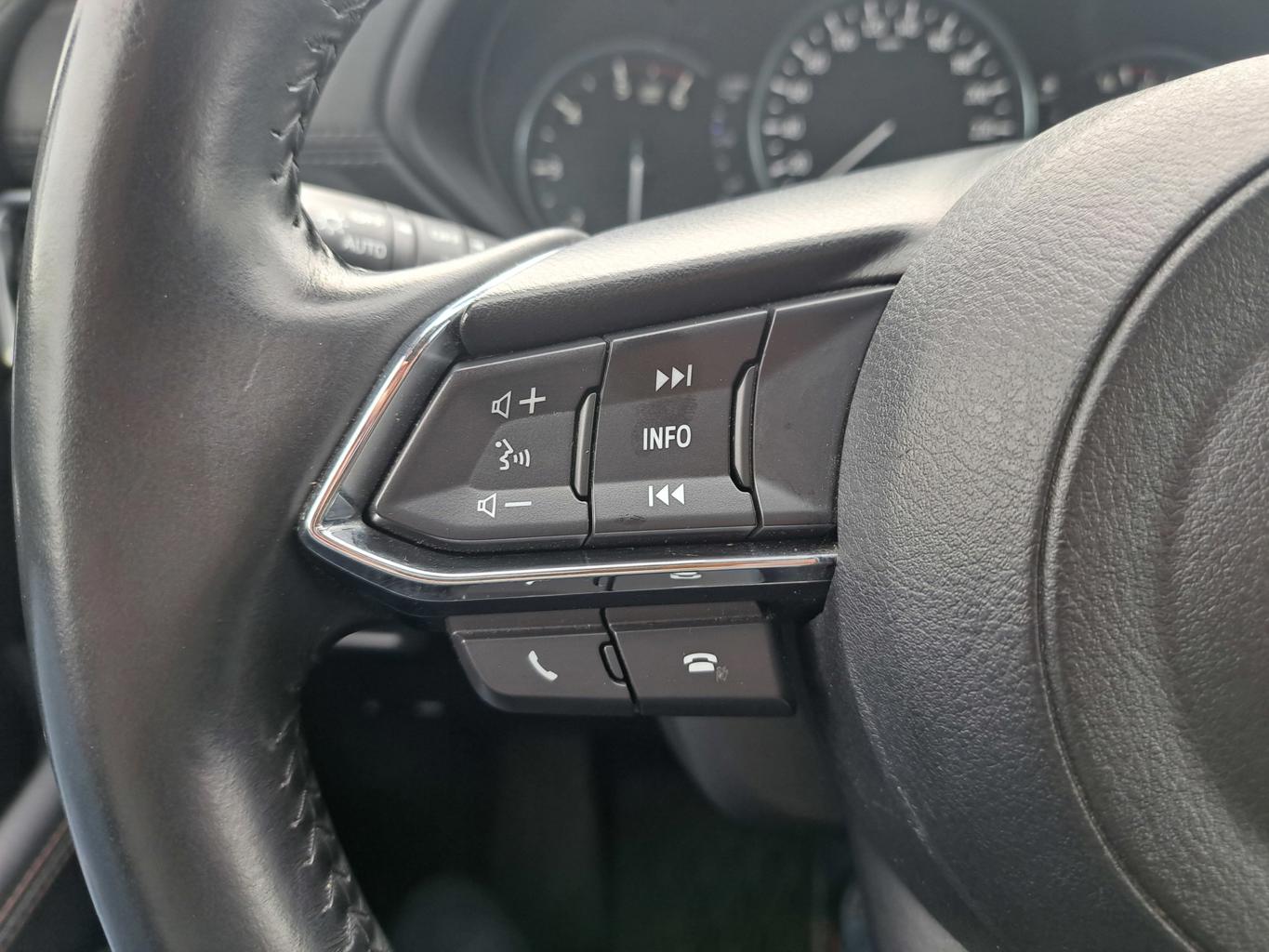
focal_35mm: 24
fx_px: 880
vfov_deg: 56.8
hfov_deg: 71.6
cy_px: 476
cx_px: 634
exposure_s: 1/100
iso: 50
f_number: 1.8
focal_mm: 5.23
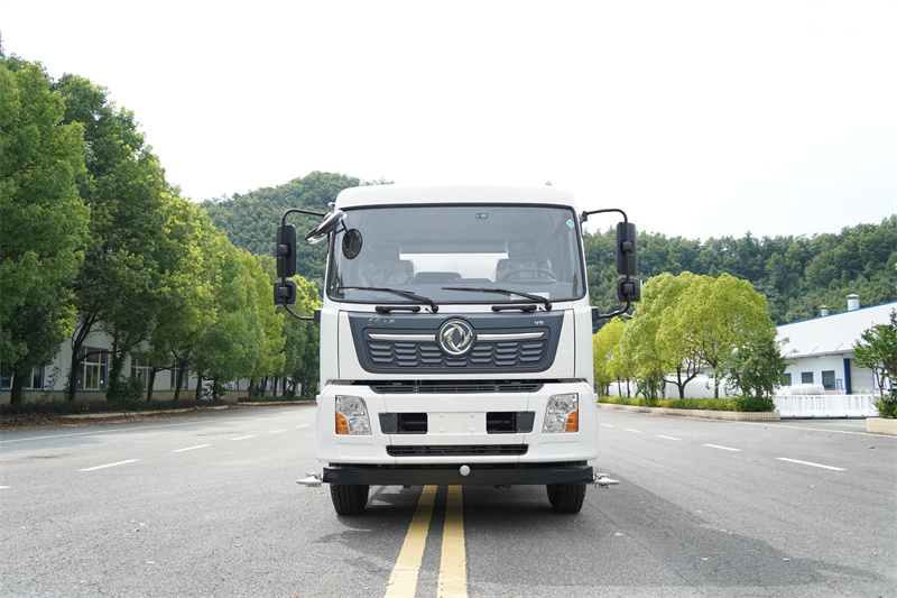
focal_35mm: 31
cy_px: 299
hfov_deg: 60.3
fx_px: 772
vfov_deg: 42.3
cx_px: 448
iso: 100
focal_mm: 31
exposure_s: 1/640
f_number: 3.5
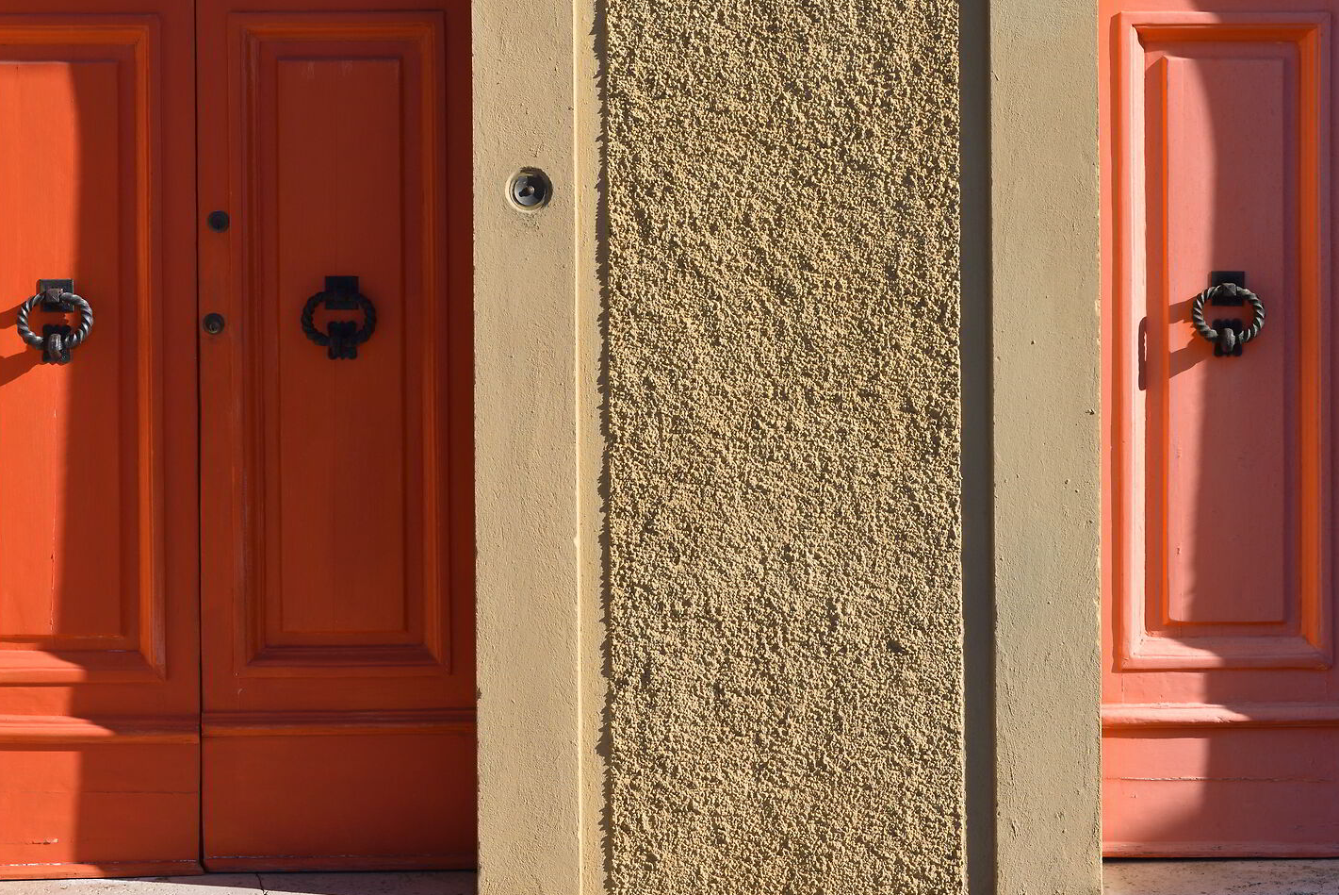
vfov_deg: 17.8
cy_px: 204
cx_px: 835
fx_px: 2828
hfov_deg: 26.6
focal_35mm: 76
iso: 100
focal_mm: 45
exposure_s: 1/160
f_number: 8
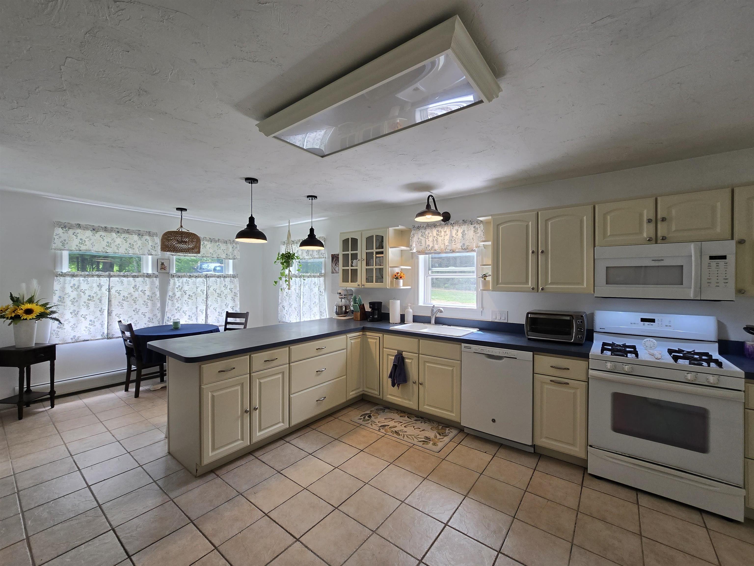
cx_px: 377
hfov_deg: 106.2
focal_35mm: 13
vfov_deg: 89.9
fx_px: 283
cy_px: 283
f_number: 2.2
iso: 64
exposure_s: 1/60
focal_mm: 2.2
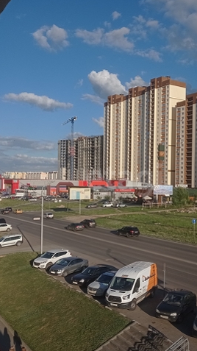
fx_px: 381
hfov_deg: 28.9
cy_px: 176
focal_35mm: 41
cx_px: 125
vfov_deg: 49.4
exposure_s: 1/7353
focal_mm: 4.74
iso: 106
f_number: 1.79
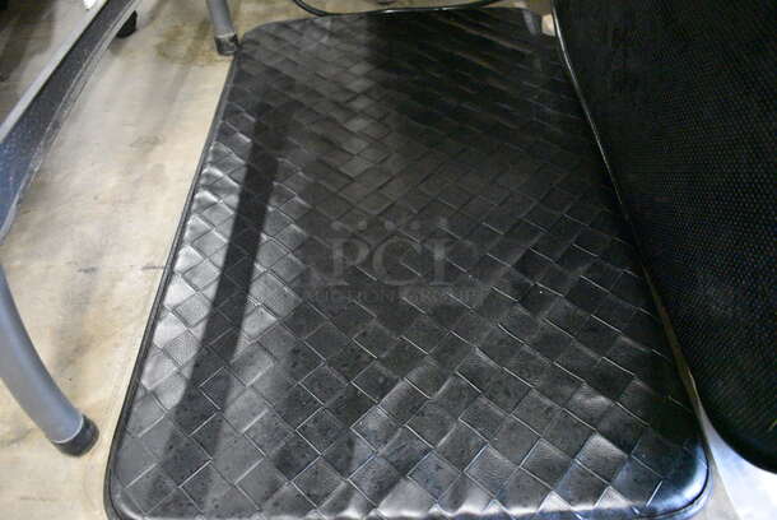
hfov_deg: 67.3
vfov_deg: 48.0
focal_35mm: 27
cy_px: 260
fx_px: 583
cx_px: 388
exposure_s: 1/50
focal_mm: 18
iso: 12800
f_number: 3.5
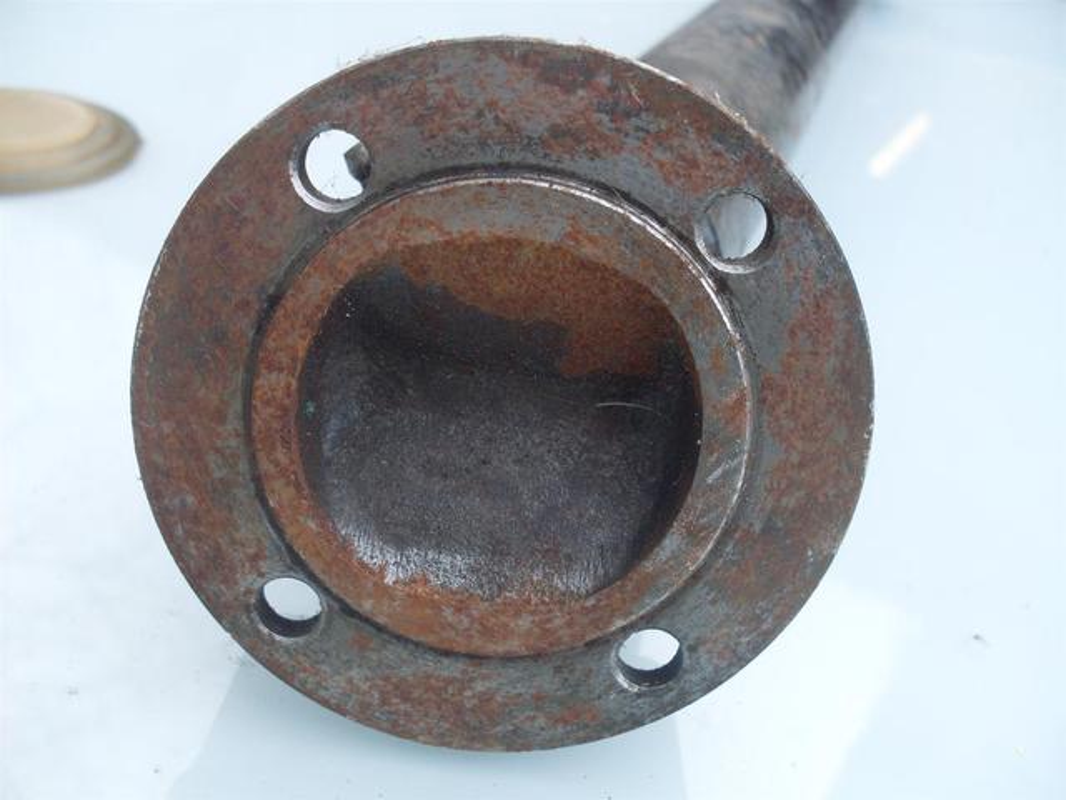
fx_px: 1170
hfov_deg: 49.0
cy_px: 400
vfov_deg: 37.7
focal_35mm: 38
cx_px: 533
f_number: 2.8
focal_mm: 6.3
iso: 100
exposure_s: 1/90
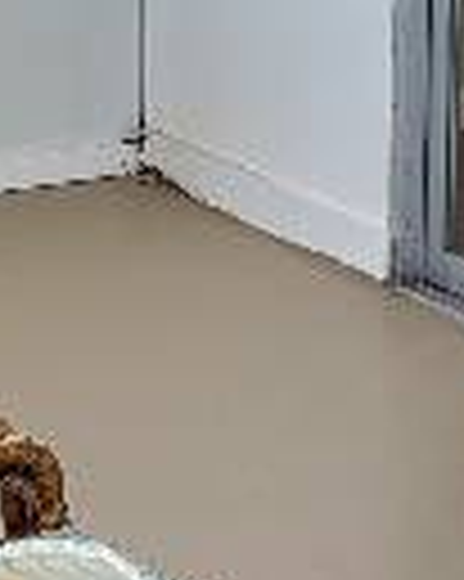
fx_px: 2870
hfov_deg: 9.2
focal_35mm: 167
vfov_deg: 11.5
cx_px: -9
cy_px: 97
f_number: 1.6
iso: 125
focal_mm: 5.96
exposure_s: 1/233
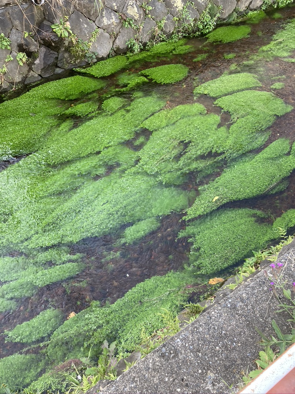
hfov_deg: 49.7
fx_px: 318
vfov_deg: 63.4
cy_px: 197
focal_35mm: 28
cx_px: 148
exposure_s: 1/60
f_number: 1.8
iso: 80
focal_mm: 3.99
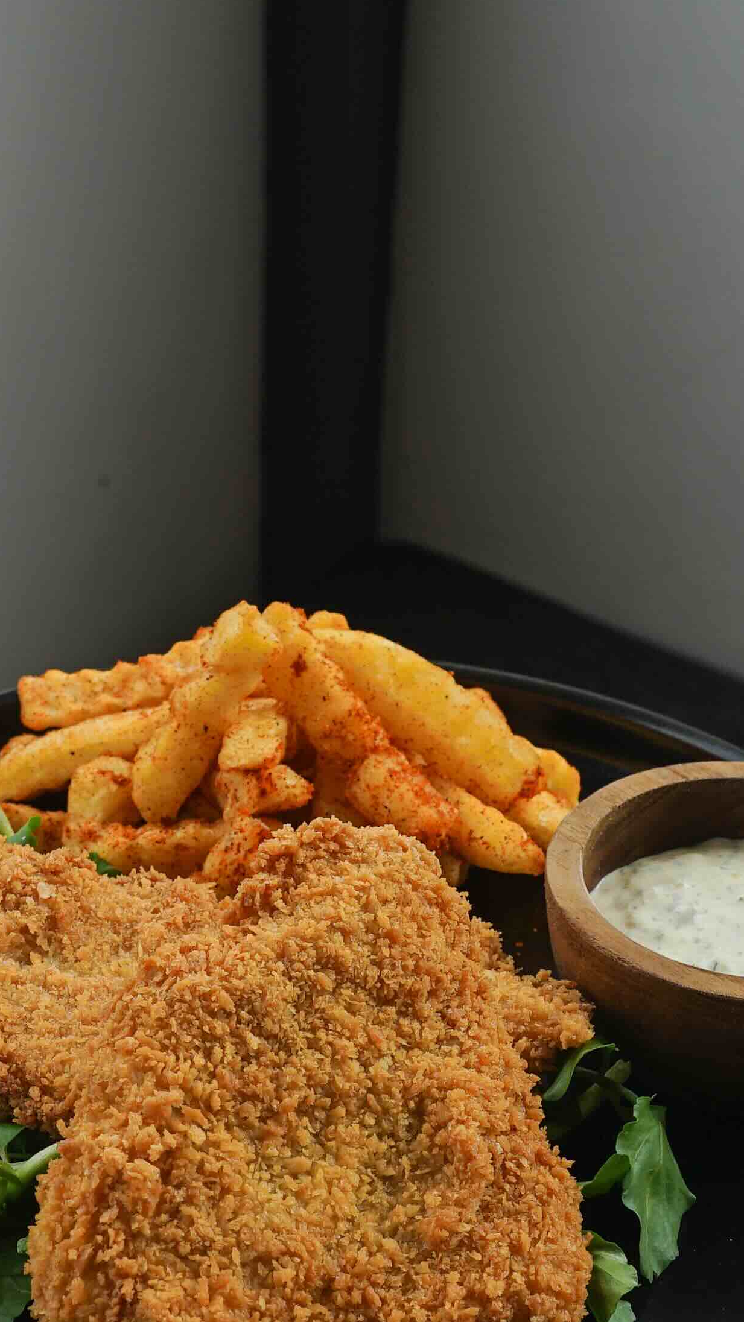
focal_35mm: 79
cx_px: 364
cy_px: 836
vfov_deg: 26.8
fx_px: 2771
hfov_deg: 15.3
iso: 100
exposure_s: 1/160
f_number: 7.1
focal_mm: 28
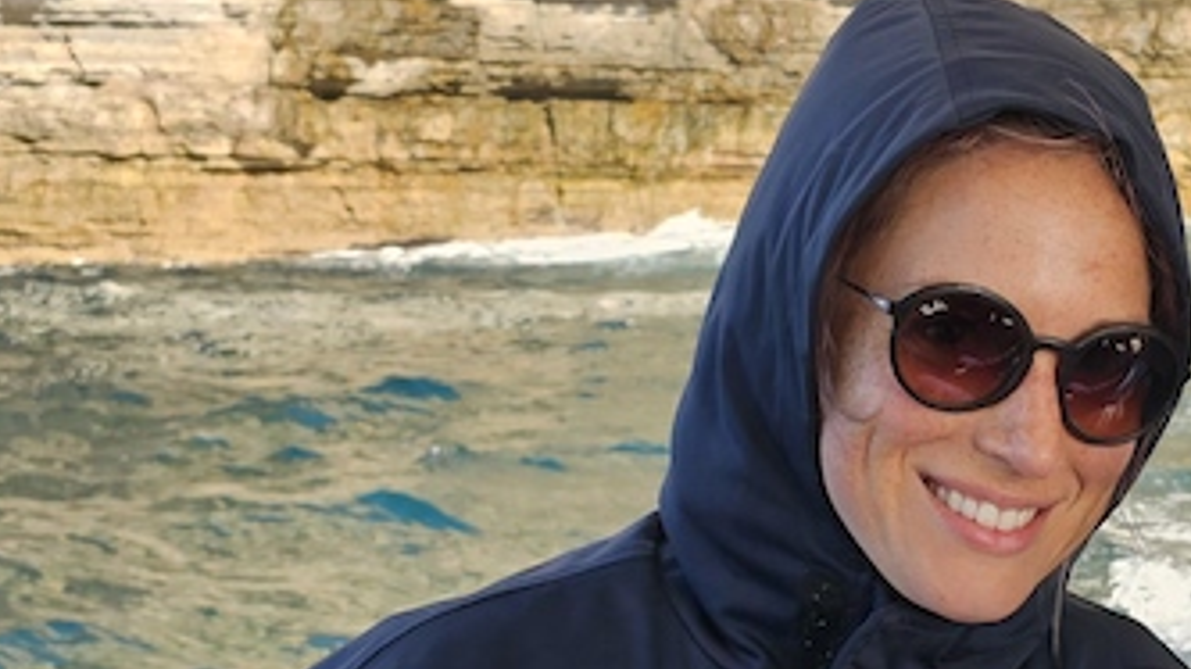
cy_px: 558
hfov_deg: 26.0
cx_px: 1205
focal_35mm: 77
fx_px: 2431
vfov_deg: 15.5
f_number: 1.7
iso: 16
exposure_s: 1/180
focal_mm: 6.3
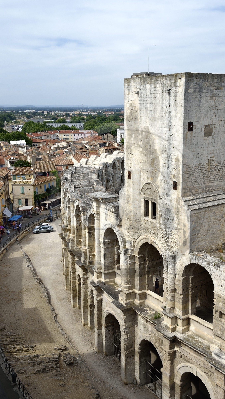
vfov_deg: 50.5
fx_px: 424
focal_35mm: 40
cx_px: 128
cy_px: 199
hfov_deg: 29.7
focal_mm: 38
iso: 200
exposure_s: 1/250
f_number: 14
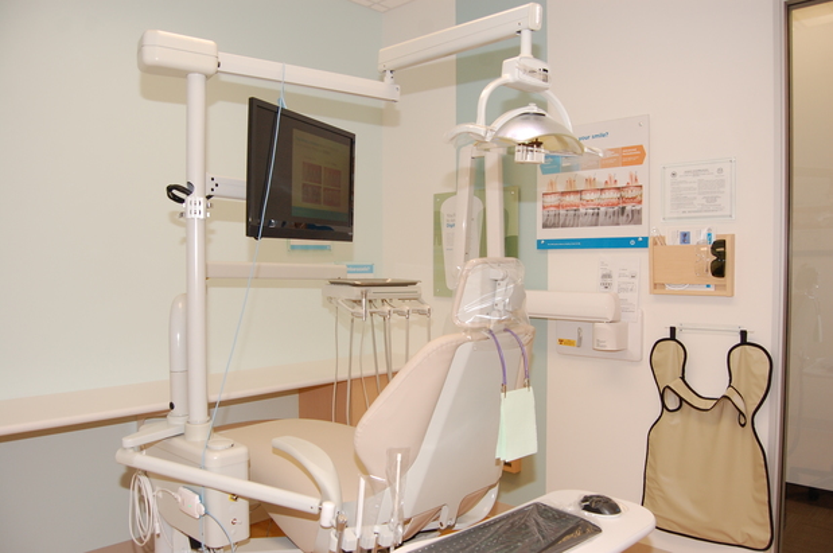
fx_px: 624
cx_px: 416
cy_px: 276
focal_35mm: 27
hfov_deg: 67.4
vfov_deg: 47.8
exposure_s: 1/100
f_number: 5
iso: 400
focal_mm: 18
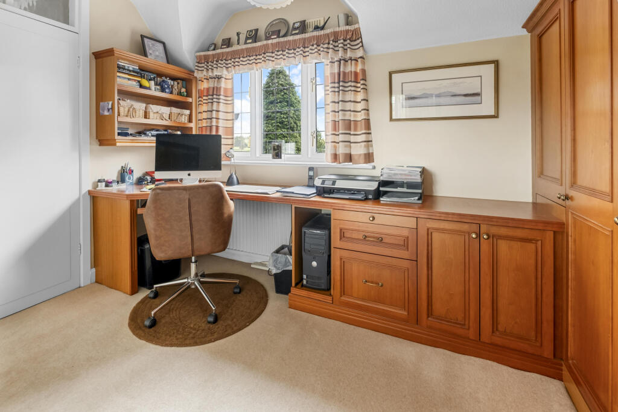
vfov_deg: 77.3
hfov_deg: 100.4
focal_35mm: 15
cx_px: 309
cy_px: 206
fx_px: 258
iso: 3200
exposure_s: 1/10
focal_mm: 10
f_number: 8
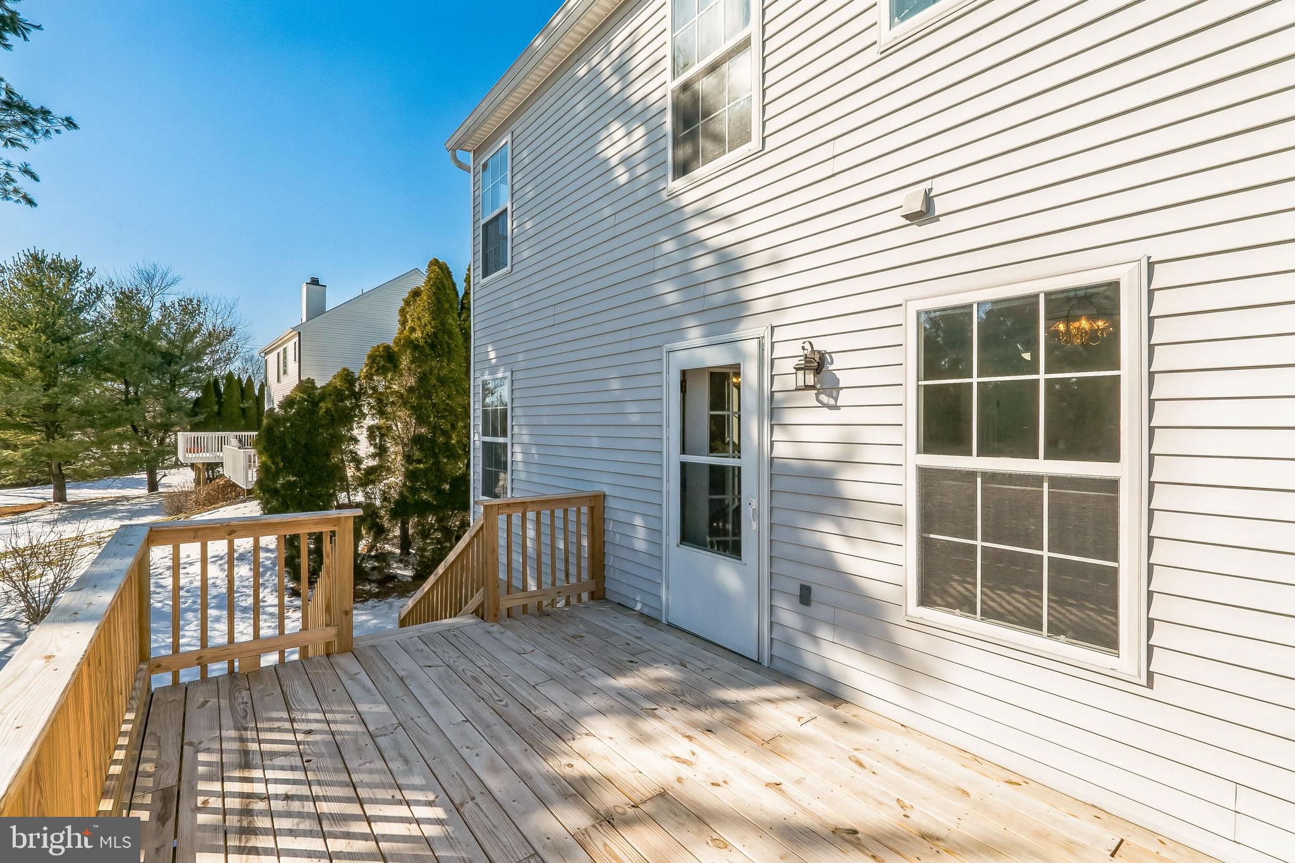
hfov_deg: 96.7
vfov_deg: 73.7
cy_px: 432
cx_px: 648
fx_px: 575
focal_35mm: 16
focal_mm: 16
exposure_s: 1/1600
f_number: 14
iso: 2000
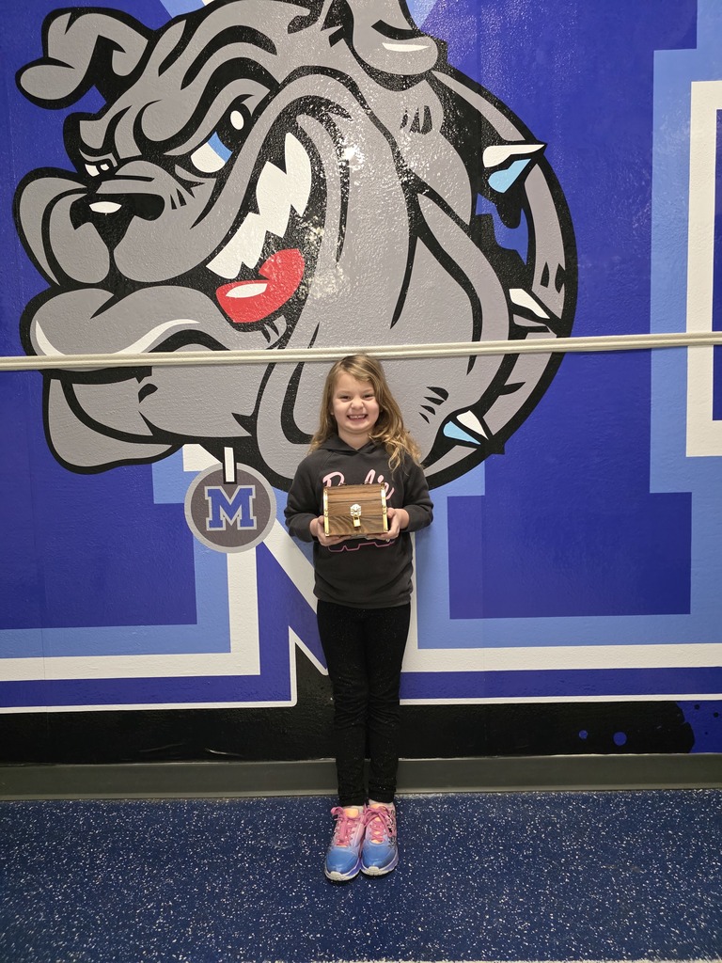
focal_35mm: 23
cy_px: 482
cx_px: 361
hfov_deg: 58.9
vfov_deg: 73.9
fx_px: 640
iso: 1600
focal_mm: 6.3
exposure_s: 1/120
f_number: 1.7
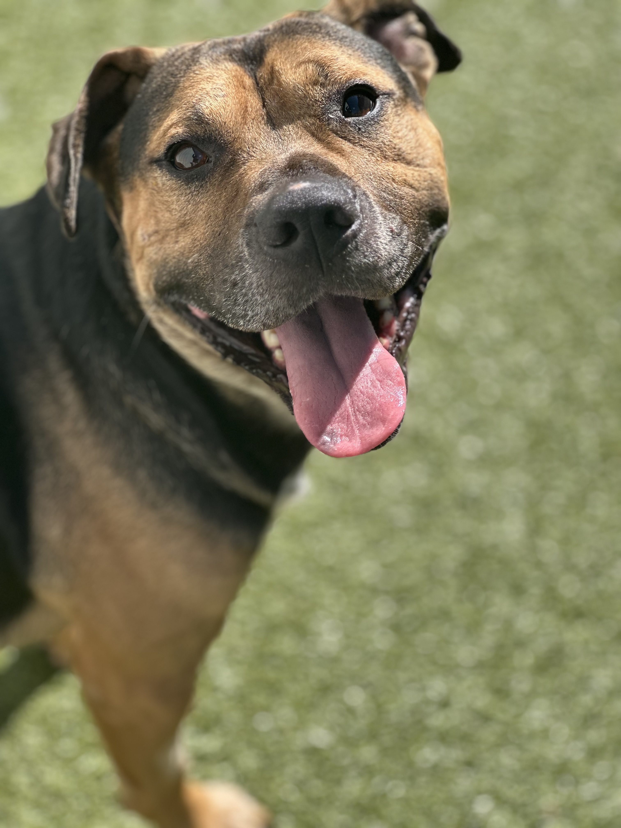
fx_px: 1842
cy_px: 414
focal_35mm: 77
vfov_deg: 25.3
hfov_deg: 19.1
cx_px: 310
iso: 32
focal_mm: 9
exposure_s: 1/347
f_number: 2.8
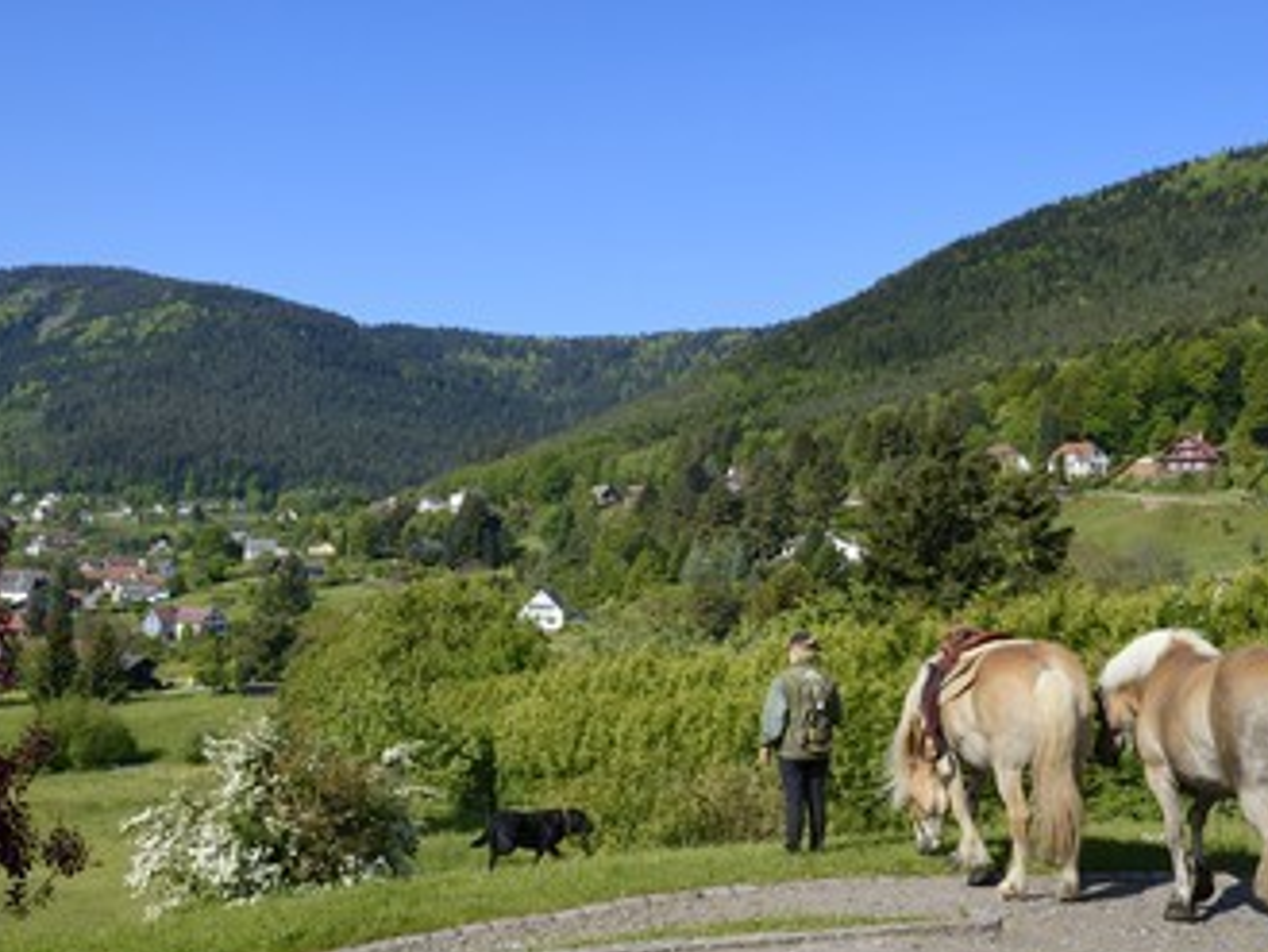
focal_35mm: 38
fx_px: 1392
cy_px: 501
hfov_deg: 49.0
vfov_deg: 37.7
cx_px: 655
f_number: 13
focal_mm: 31
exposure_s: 1/250
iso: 200
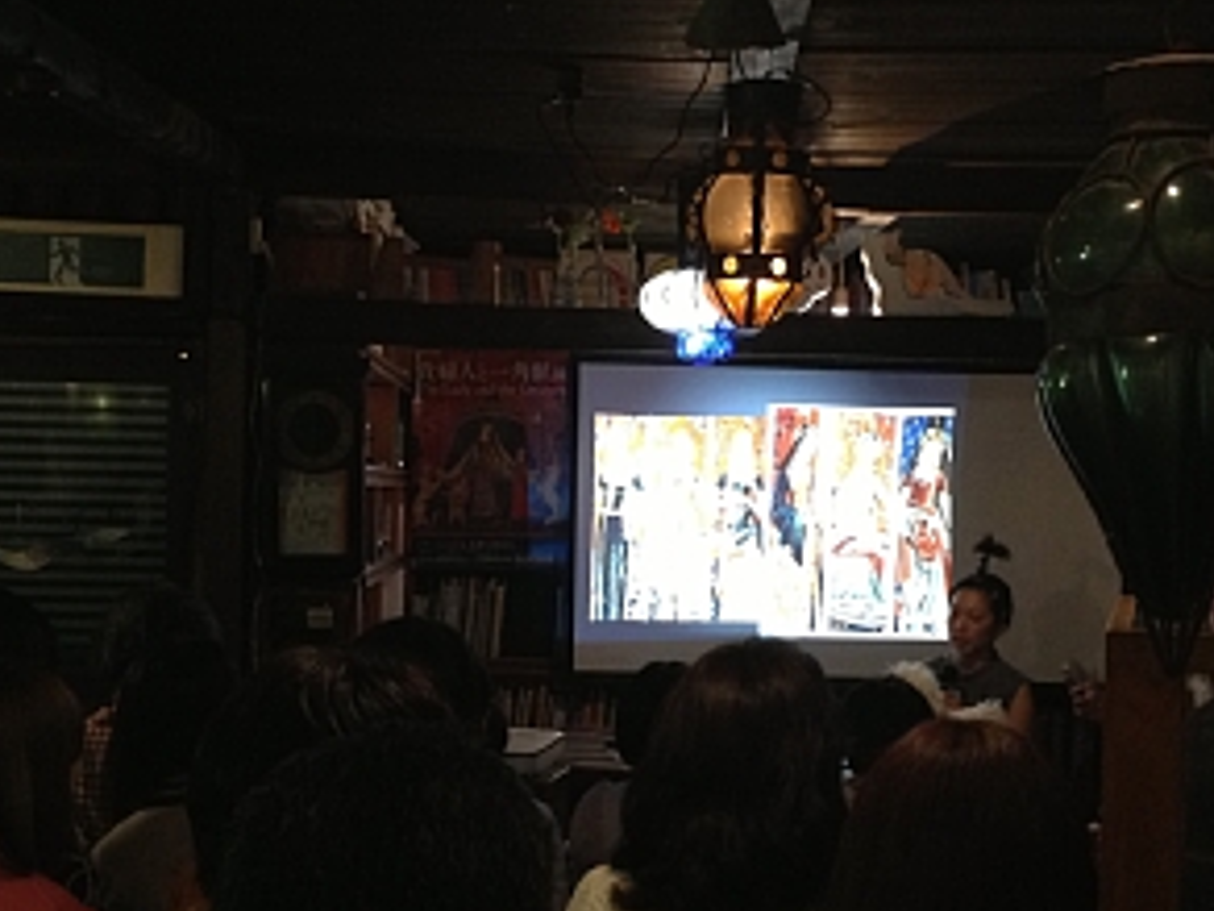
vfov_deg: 20.4
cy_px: 445
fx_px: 2525
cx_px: 603
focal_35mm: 72
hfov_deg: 27.0
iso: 200
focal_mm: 4.28
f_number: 2.4
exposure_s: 1/20
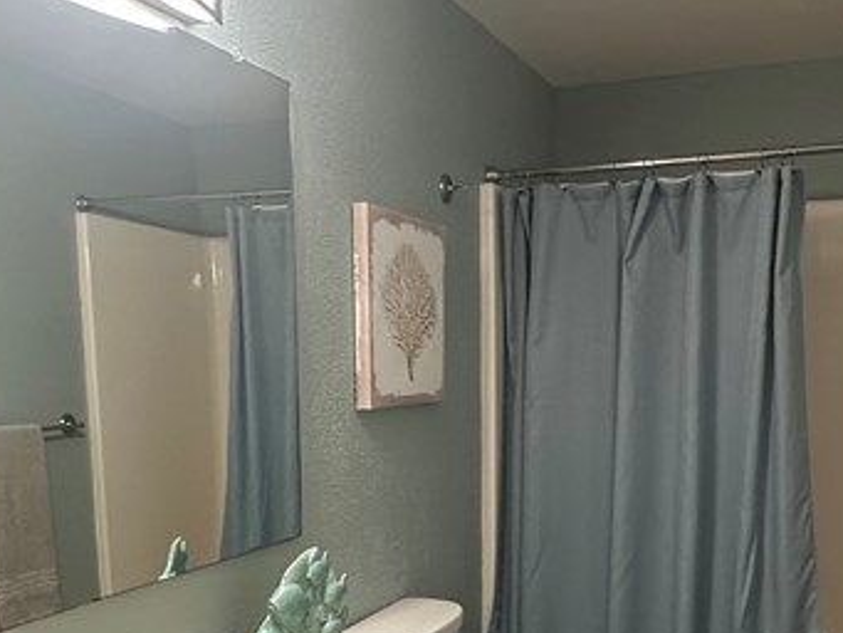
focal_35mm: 42
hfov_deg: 44.8
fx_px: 1023
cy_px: 509
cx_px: 443
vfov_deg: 33.3
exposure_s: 1/60
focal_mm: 2.22
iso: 250
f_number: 2.2
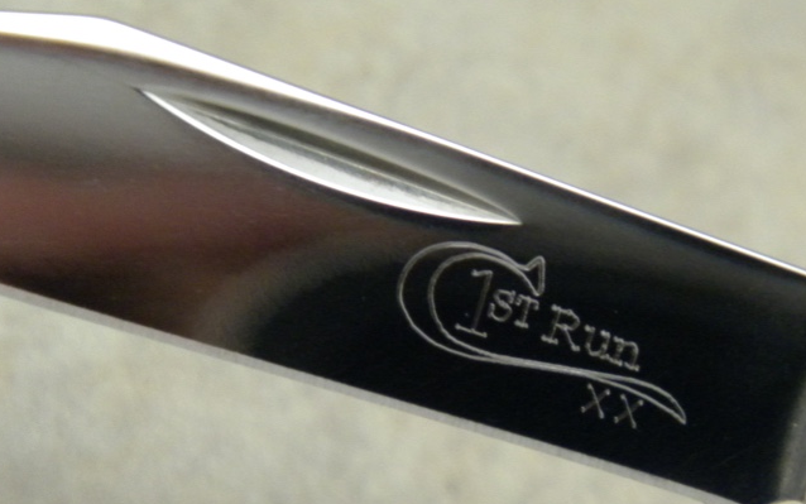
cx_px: 533
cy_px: 395
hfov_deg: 6.9
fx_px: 6679
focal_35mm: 304
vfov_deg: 4.3
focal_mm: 33.1
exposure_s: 1/25.1
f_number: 5.2
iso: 400
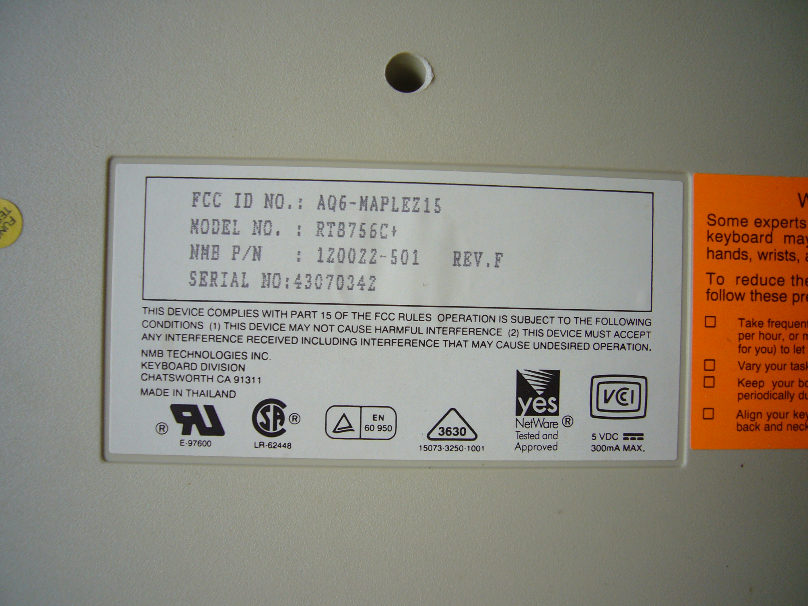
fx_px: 654
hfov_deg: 63.4
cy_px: 303
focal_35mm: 28
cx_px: 404
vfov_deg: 49.7
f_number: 2.8
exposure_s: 1/40
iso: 80
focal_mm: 4.6
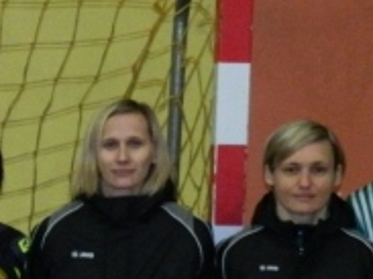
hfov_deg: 7.7
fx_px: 2681
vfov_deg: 5.9
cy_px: 403
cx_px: -302
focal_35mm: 249
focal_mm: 10.2
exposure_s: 1/50
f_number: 3.8
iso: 400
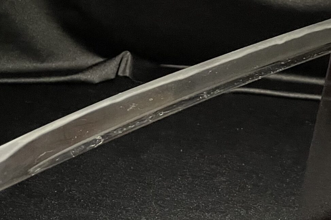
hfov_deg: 28.1
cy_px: 86
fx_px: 653
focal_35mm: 71
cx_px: 239
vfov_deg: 19.2
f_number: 1.6
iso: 2500
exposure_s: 1/15
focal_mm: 4.2
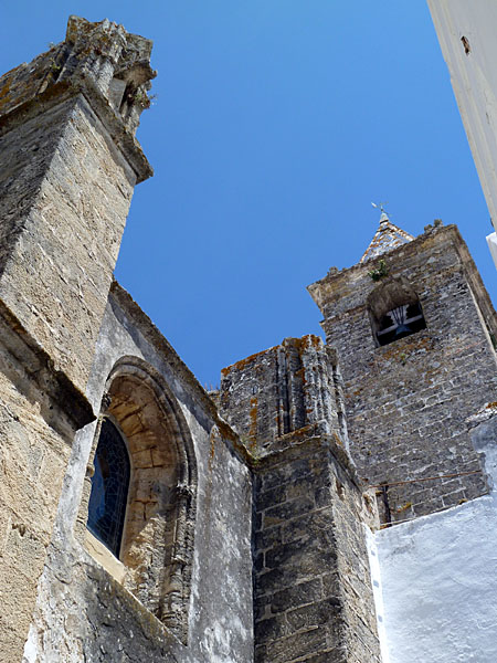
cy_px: 332
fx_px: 842
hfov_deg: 32.9
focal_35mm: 44
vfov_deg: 42.9
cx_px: 248
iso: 80
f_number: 4.5
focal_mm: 7.3
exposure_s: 1/400
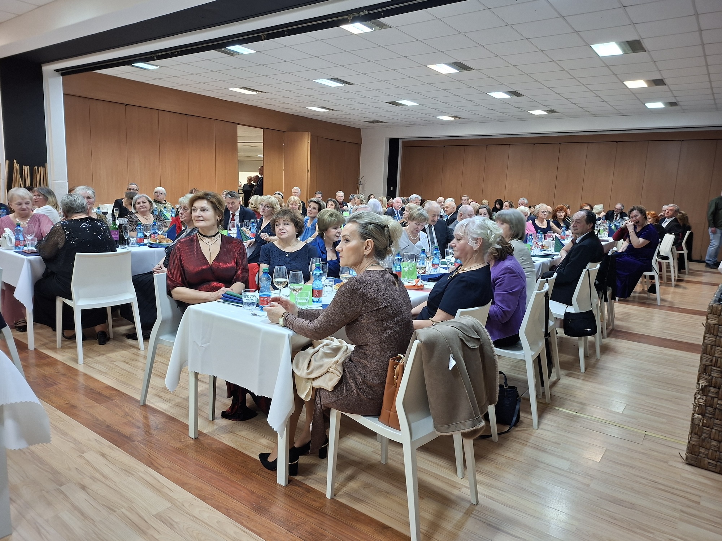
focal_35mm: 23
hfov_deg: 73.9
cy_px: 270
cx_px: 361
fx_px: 480
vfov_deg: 58.9
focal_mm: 5.54
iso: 320
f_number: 1.8
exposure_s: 1/33
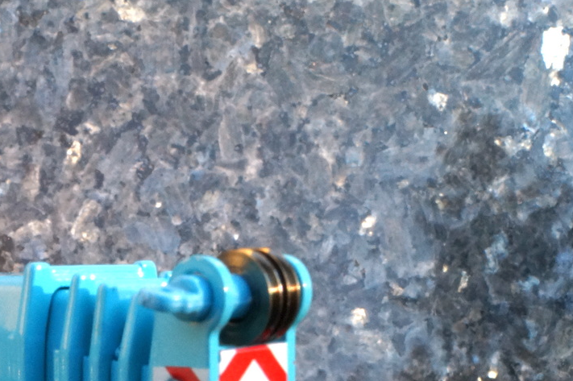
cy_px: 527
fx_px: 1209
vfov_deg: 16.7
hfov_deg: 24.3
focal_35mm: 76
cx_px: -107
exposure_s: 1/60
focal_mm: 18
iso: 640
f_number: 18
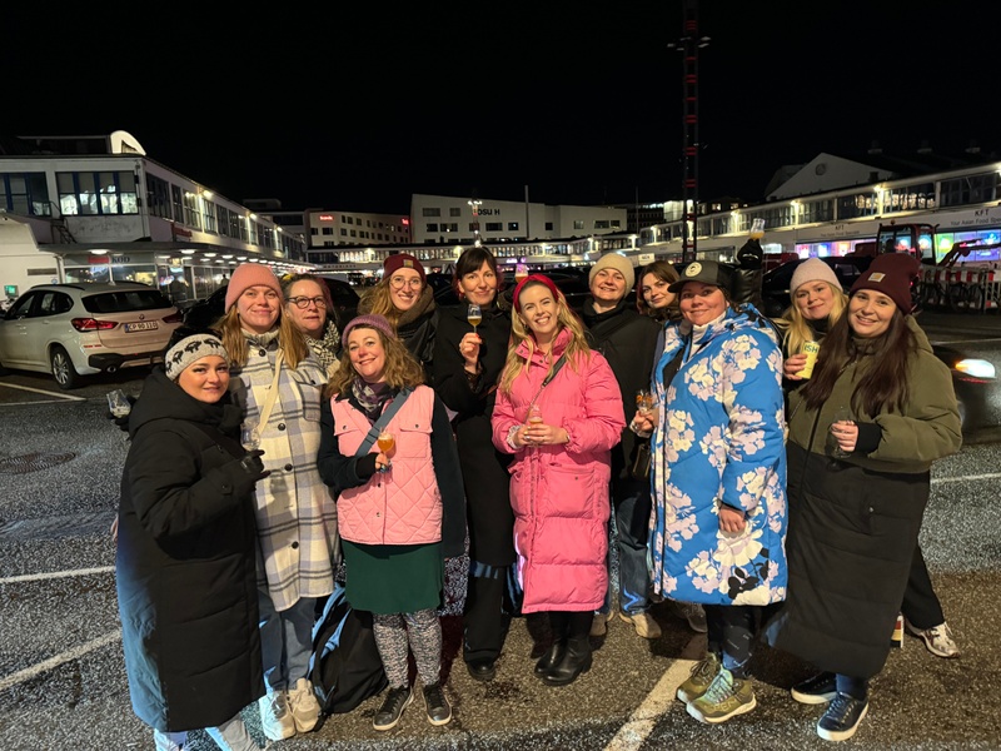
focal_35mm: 24
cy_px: 376
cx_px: 500
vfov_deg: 56.8
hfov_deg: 71.6
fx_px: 694
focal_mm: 6.86
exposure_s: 1/25
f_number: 1.78
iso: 800
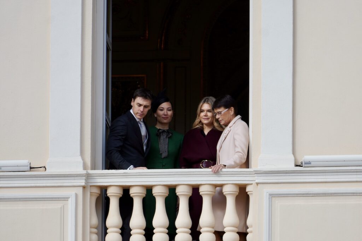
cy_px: 120
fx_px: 5174
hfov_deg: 4.0
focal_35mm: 514
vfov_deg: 2.7
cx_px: 181
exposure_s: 1/500
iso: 160
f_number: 6.3
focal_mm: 343
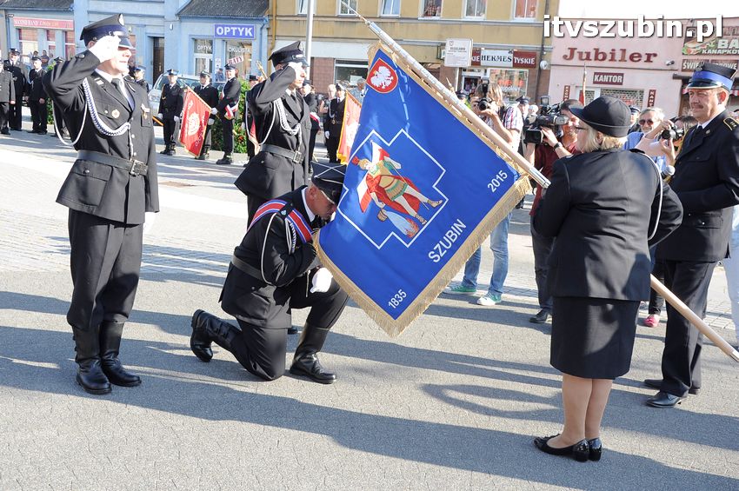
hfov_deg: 46.4
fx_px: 861
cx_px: 370
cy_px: 246
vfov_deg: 31.8
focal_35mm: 42
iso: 400
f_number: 8
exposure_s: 1/250
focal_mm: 28
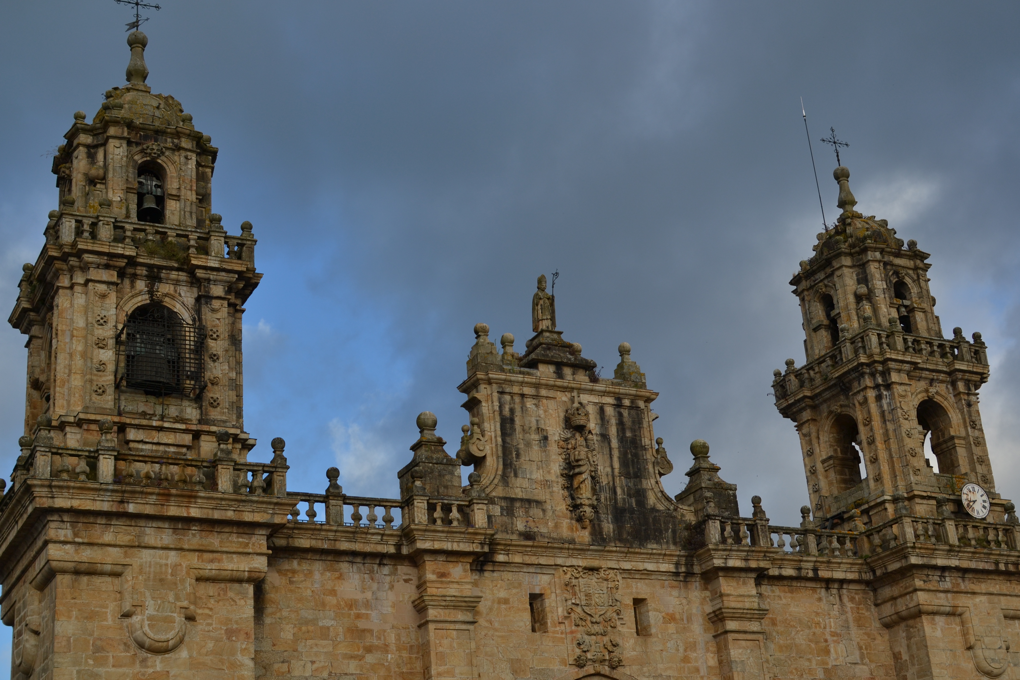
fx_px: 1487
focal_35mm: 52
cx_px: 510
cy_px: 340
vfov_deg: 25.8
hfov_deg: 37.9
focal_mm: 35
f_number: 4.5
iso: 100
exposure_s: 1/800
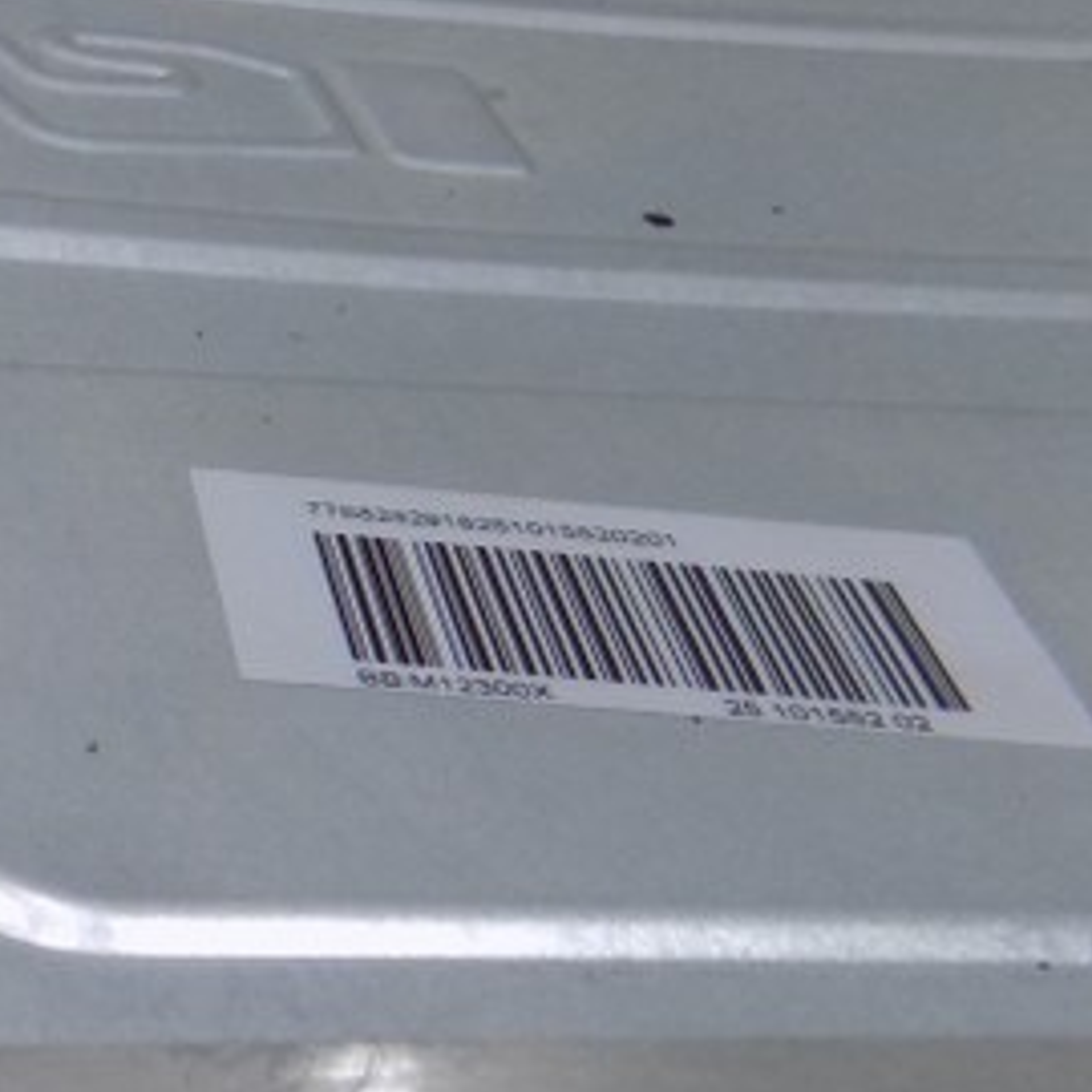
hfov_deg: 18.9
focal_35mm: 77
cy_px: 623
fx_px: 2748
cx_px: -684
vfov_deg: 22.5
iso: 80
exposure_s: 1/30
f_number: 3.1
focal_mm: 4
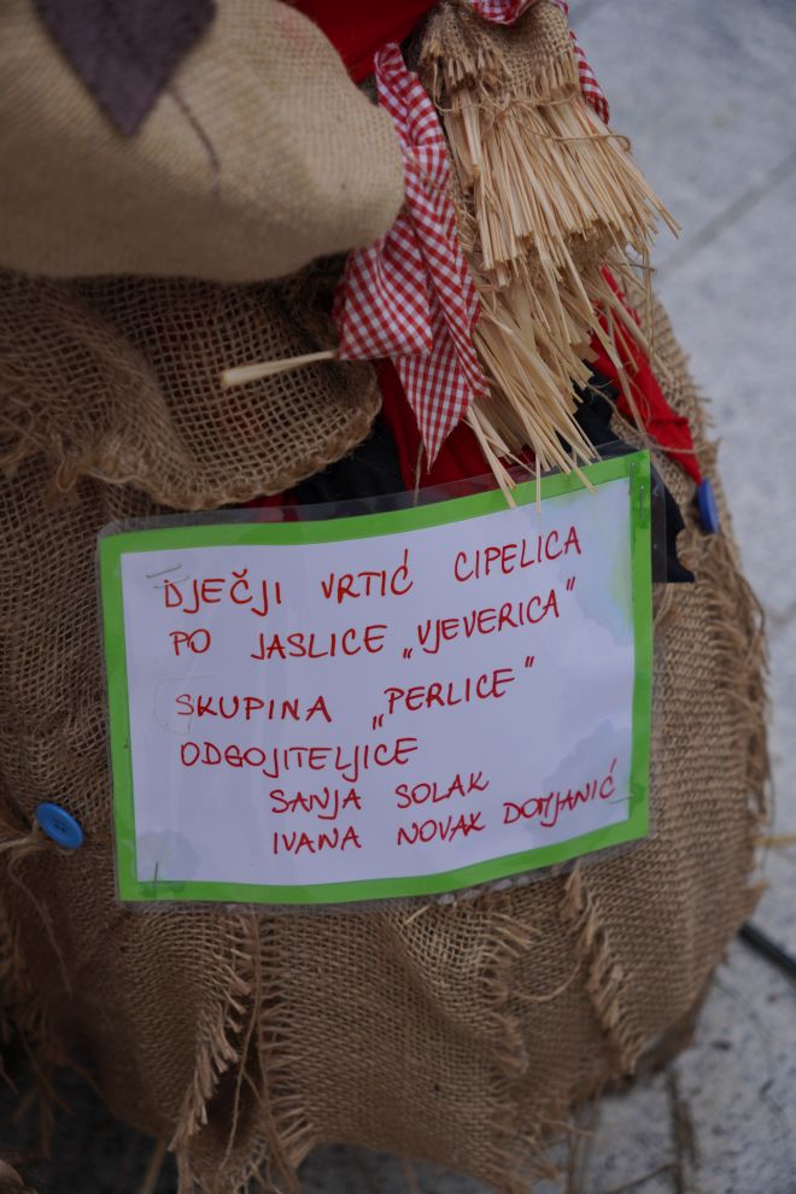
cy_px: 597
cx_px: 398
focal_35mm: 57
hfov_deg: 23.8
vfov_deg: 35.1
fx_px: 1890
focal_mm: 38
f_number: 3.2
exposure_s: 1/200
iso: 100
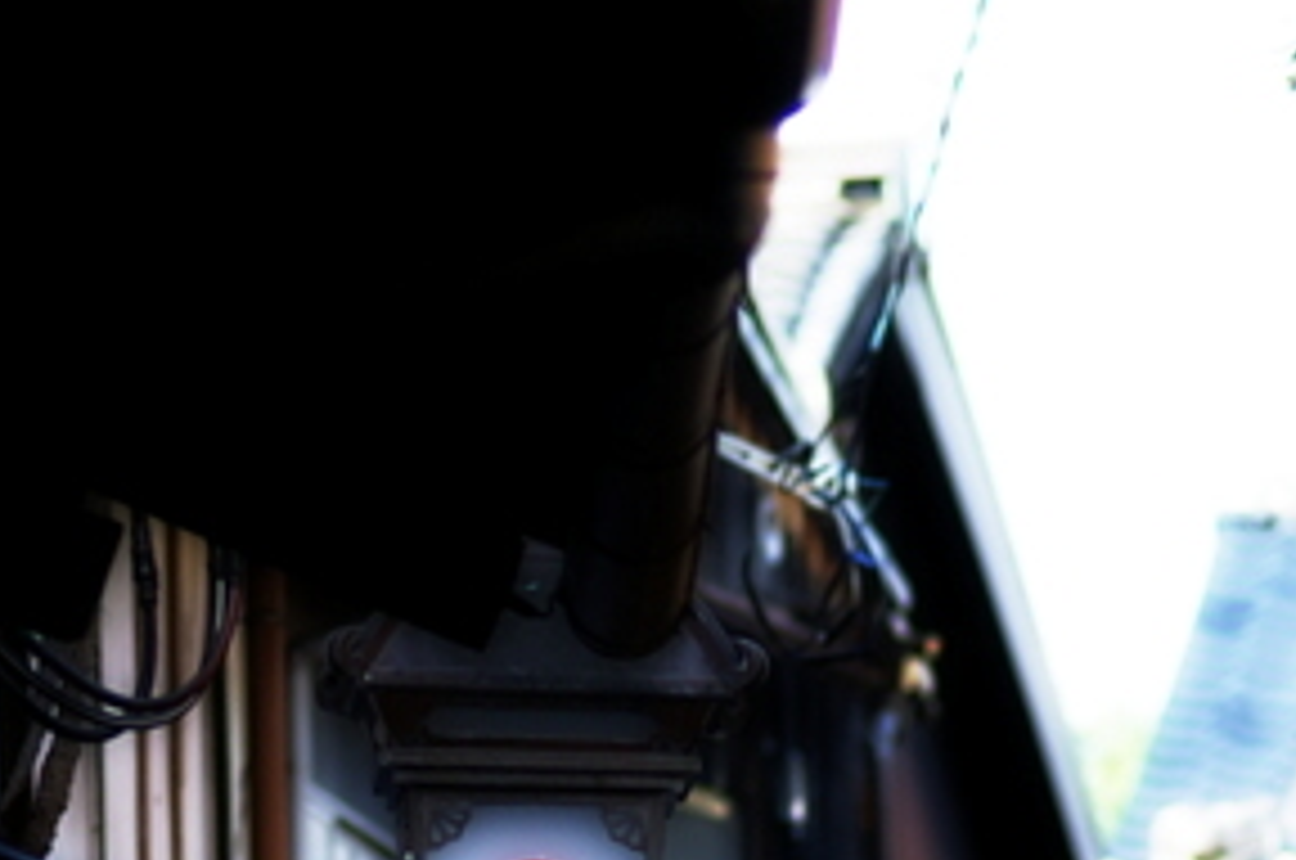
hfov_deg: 3.9
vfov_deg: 2.6
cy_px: 923
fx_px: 19192
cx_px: 504
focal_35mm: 534
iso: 125
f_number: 3.5
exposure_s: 1/400
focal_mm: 100
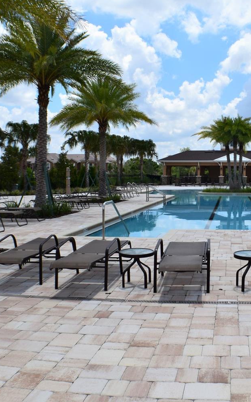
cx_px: 226
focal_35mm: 49
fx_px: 536
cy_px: 192
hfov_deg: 25.5
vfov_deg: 41.0
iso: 220
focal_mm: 20
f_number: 11
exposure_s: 1/500
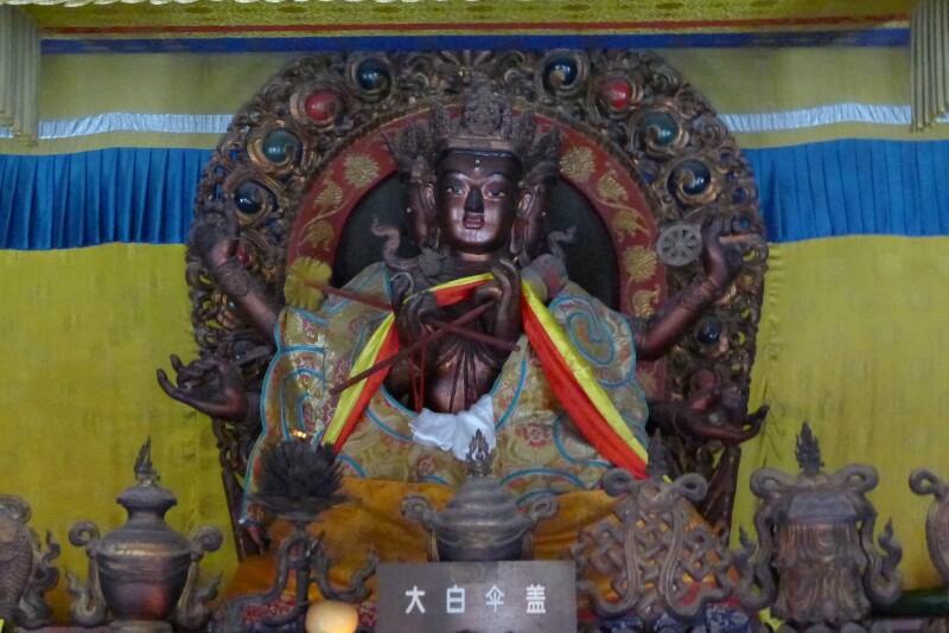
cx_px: 474
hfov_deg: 33.4
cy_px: 316
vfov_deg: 22.6
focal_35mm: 60
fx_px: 1582
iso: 2500
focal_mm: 12.8
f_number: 2.8
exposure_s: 1/13
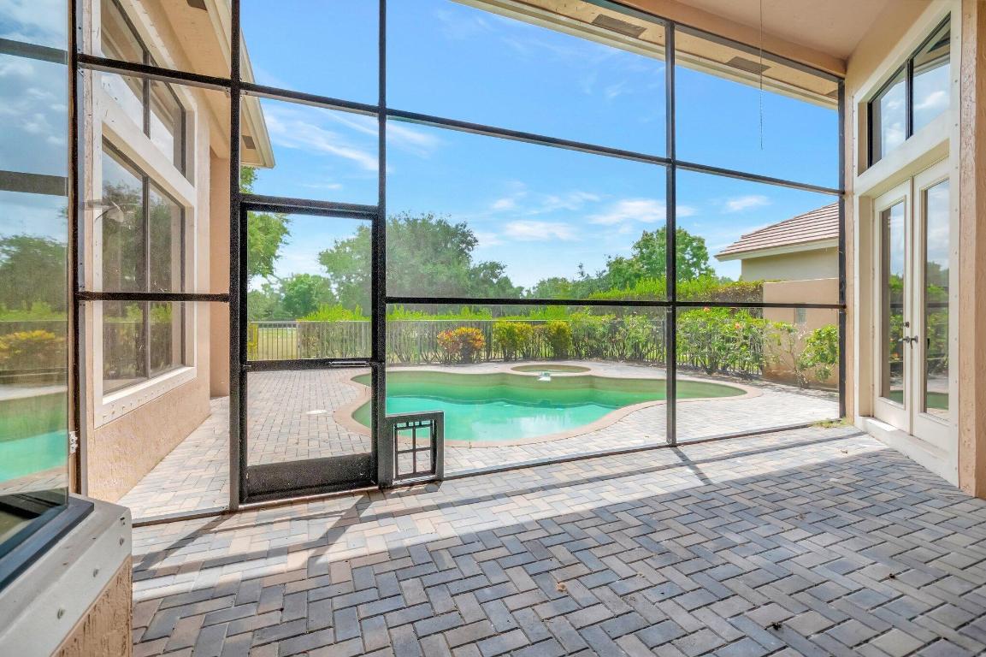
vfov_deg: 77.3
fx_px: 411
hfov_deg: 100.4
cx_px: 493
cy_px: 328
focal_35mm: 15
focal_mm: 10
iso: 640
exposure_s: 1/2000
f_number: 8
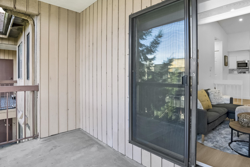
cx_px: 152
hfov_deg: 82.8
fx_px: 139
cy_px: 78
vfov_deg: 61.9
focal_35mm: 20
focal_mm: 16
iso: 80
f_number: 5
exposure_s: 1/25
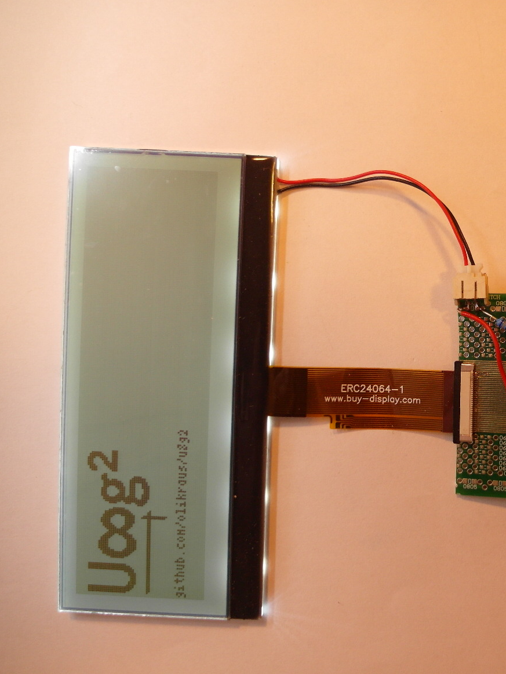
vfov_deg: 55.3
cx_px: 452
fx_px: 643
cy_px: 345
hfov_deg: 39.9
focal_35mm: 33
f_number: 1.8
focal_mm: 5.2
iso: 200
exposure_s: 1/60
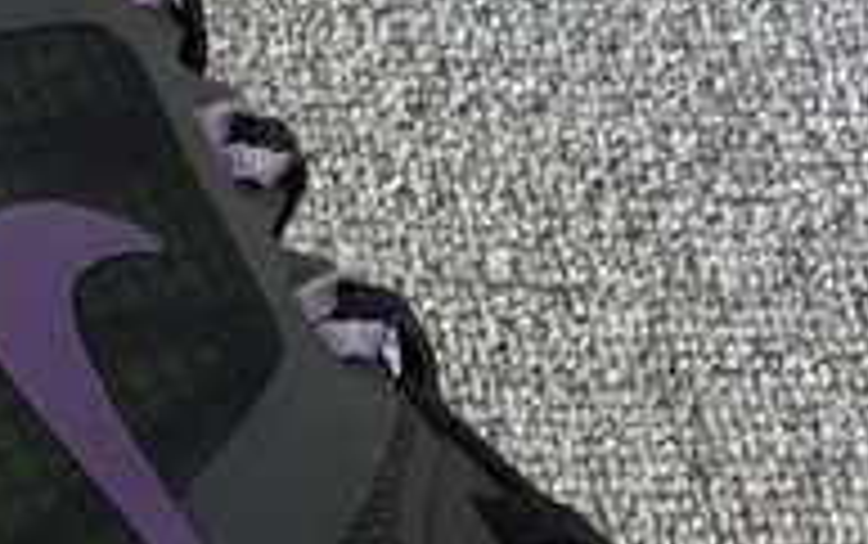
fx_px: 3623
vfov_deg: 8.6
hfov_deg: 12.0
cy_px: 483
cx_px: -913
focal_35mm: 153
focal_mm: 3.3
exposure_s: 1/100
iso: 25
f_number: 2.4
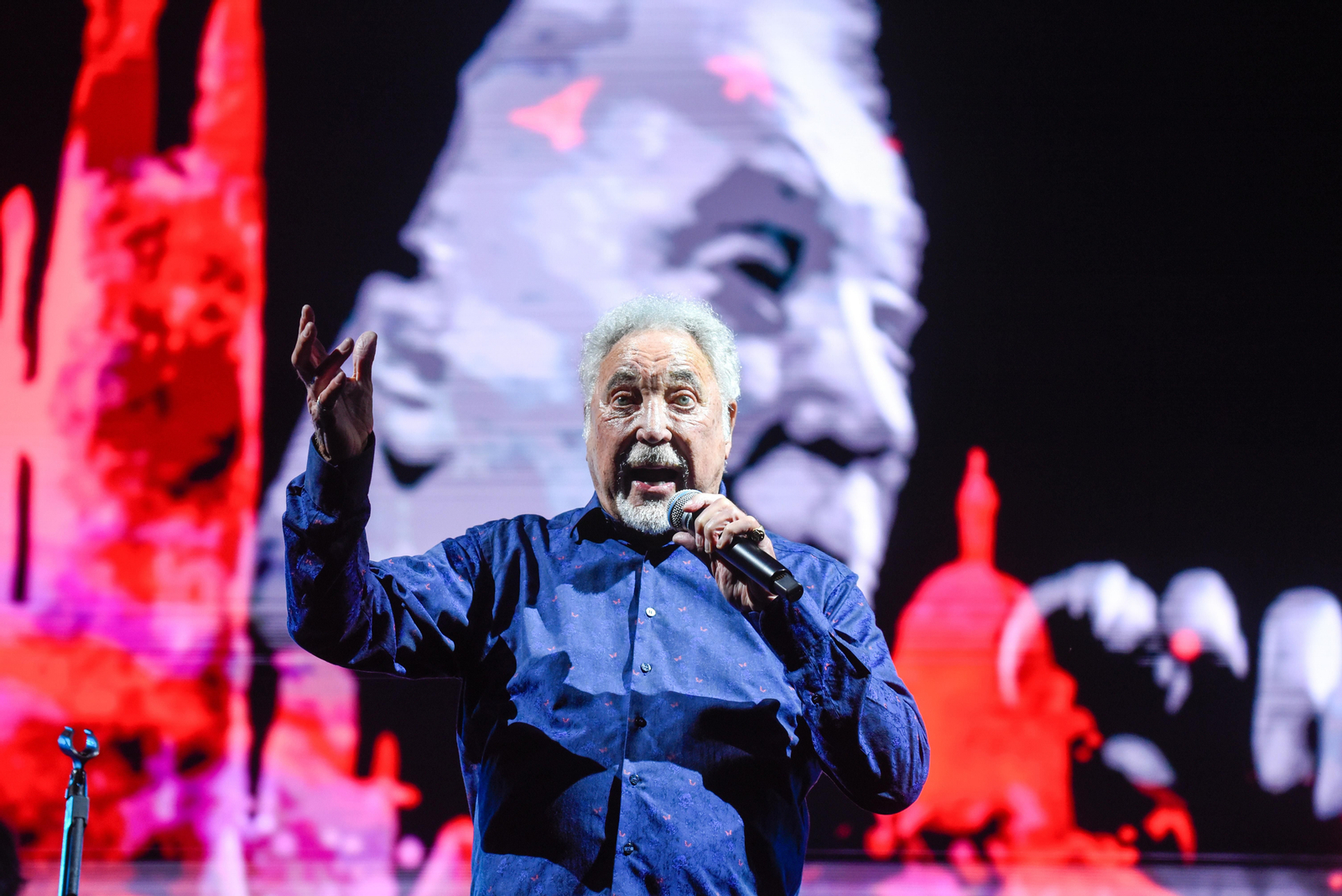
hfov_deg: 18.3
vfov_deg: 12.2
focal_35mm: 112
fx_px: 4176
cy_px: 448
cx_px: 671
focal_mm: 112
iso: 2500
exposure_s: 1/400
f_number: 4
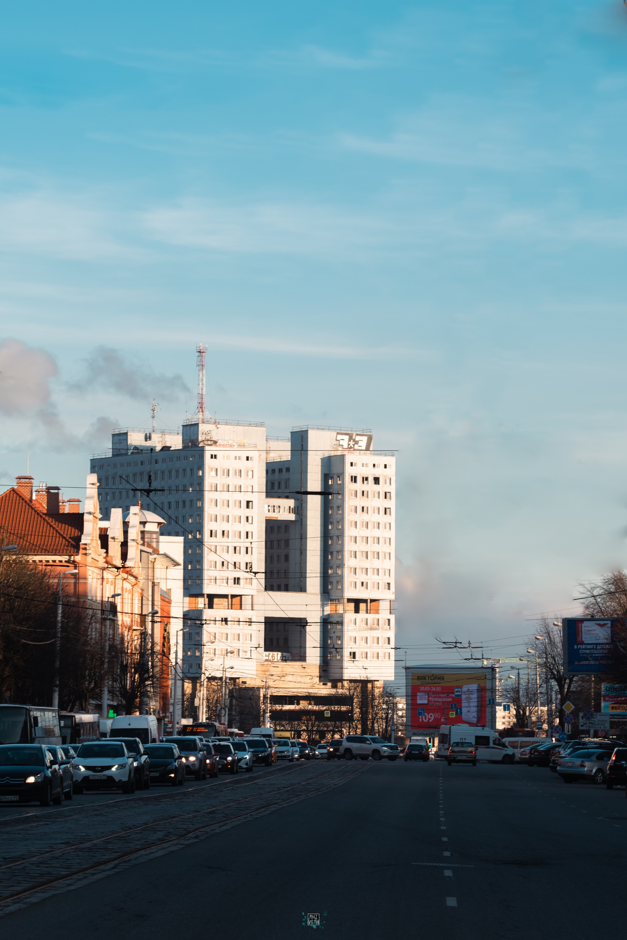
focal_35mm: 135
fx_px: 3527
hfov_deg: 10.2
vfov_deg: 15.2
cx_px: 314
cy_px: 470
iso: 125
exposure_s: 1/125
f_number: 6.4
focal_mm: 90
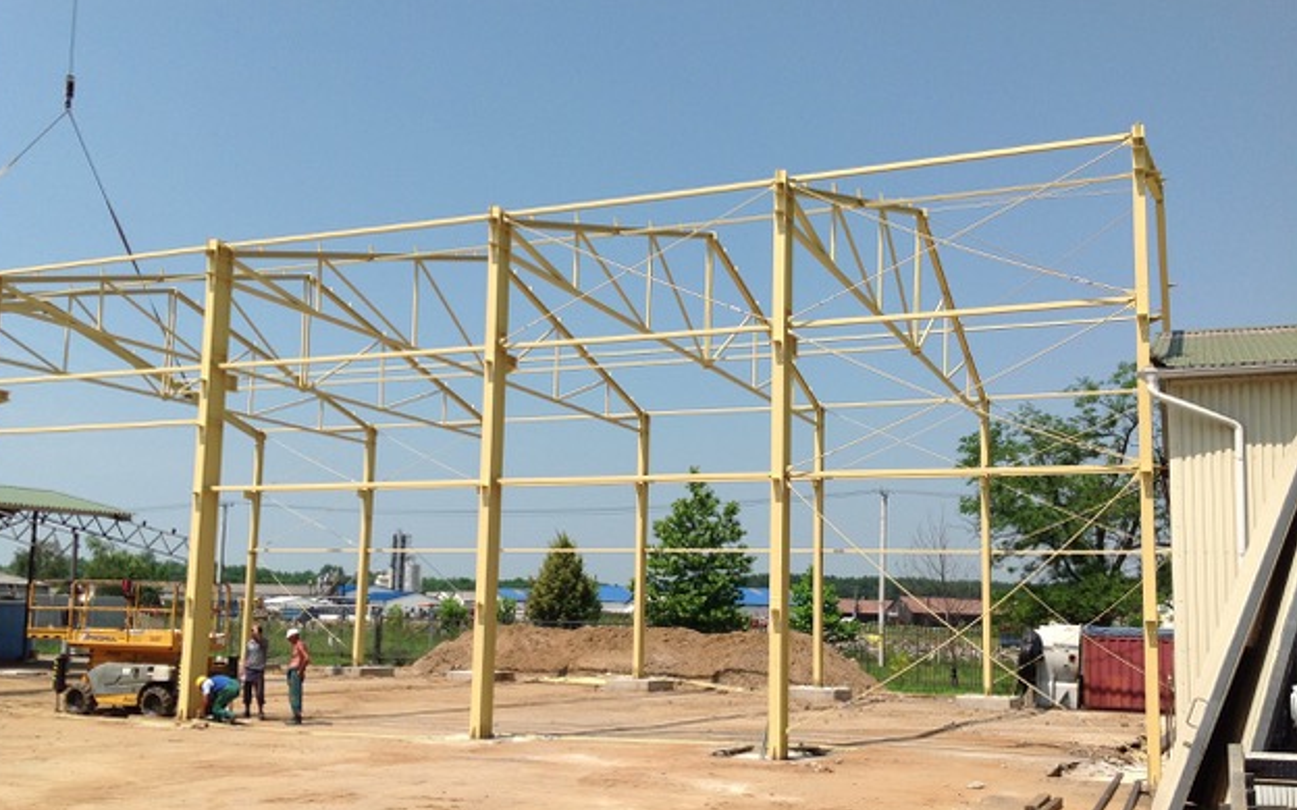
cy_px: 463
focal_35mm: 38
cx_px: 634
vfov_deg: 33.5
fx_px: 1343
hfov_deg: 51.5
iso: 50
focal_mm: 4.28
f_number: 2.4
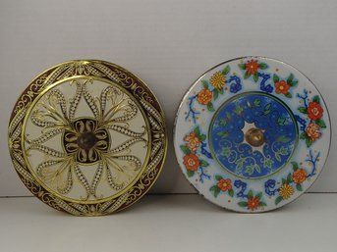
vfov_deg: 38.6
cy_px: 126
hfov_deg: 50.2
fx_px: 360
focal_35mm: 37
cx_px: 168
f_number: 4.7
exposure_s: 1/160
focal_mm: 6.64
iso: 160
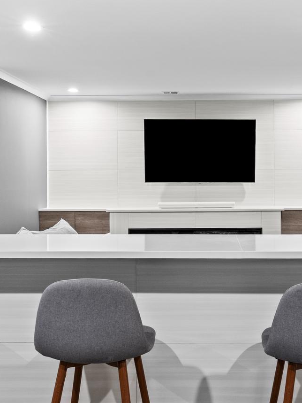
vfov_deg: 47.8
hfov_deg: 36.2
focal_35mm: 39
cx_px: 215
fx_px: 453
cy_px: 190
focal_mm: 17
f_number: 9
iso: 800
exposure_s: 1/2.5
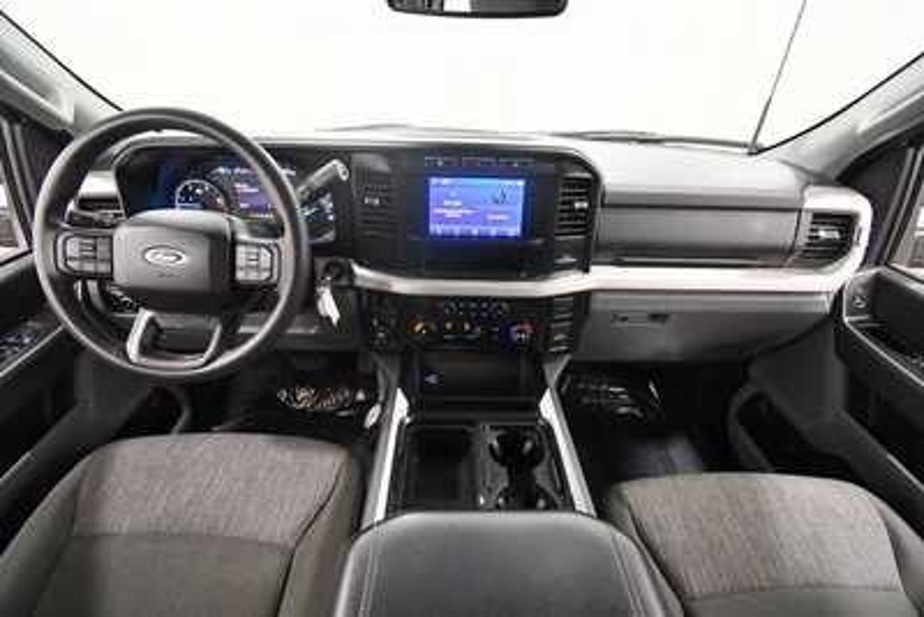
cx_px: 462
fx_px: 385
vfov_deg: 77.4
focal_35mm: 15
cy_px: 308
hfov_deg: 100.4
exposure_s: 1/100
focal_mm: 10
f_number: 4.5
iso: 3200
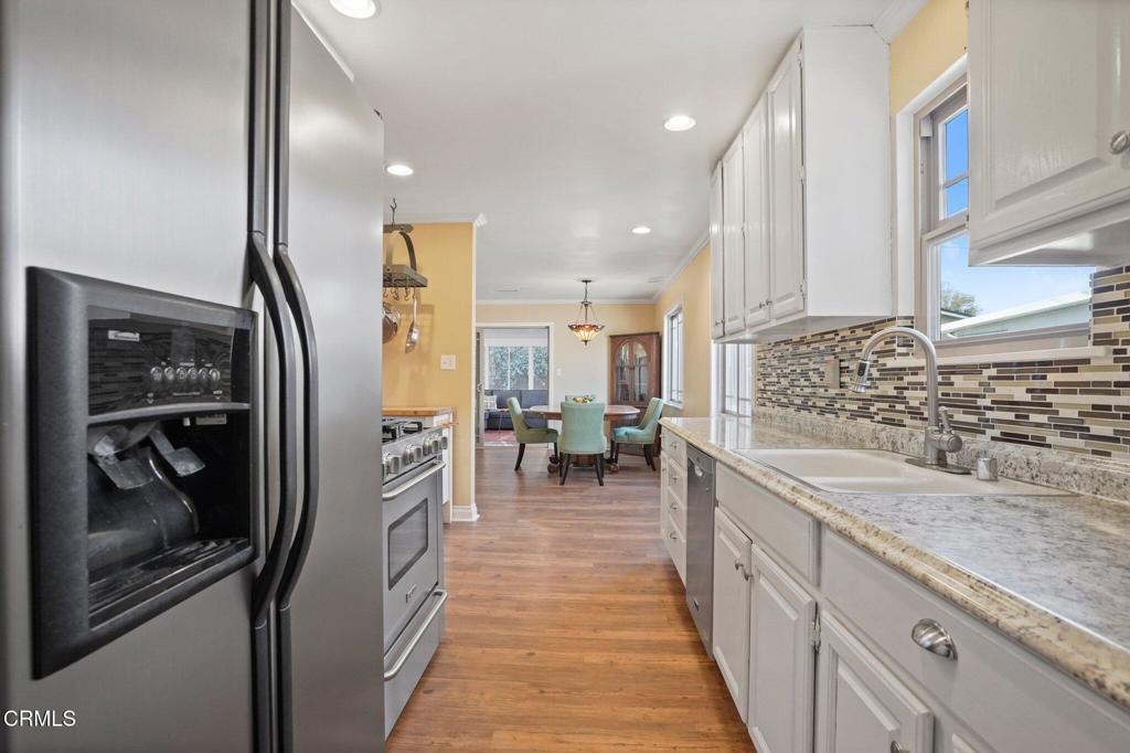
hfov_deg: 96.8
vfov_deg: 73.7
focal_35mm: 16
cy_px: 376
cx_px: 565
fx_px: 502
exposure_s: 1/15
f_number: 8
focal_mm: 16
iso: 5000
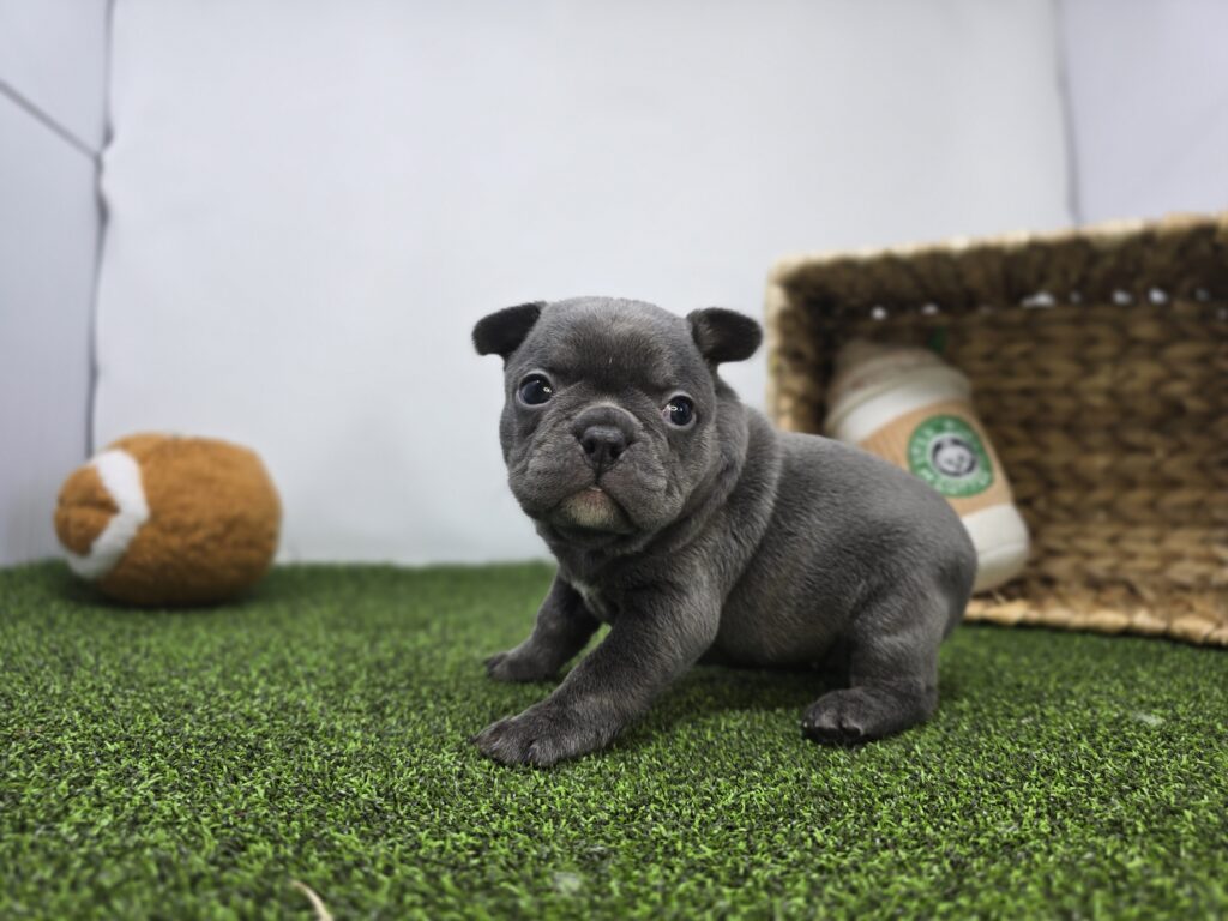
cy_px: 460
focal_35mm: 23
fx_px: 816
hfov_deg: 73.9
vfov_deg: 58.9
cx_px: 614
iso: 32
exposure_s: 1/72.5
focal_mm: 6.3
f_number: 1.7
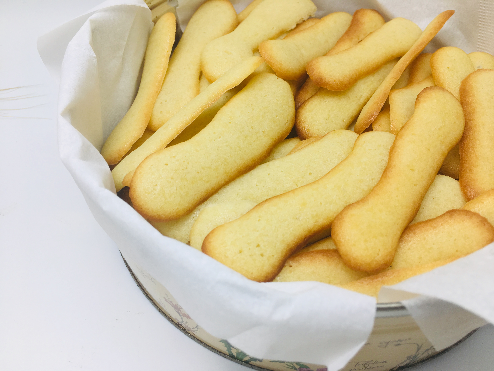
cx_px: 247
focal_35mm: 29
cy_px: 186
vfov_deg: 48.2
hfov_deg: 61.7
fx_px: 414
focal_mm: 4.15
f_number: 2.2
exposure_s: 1/313
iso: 25
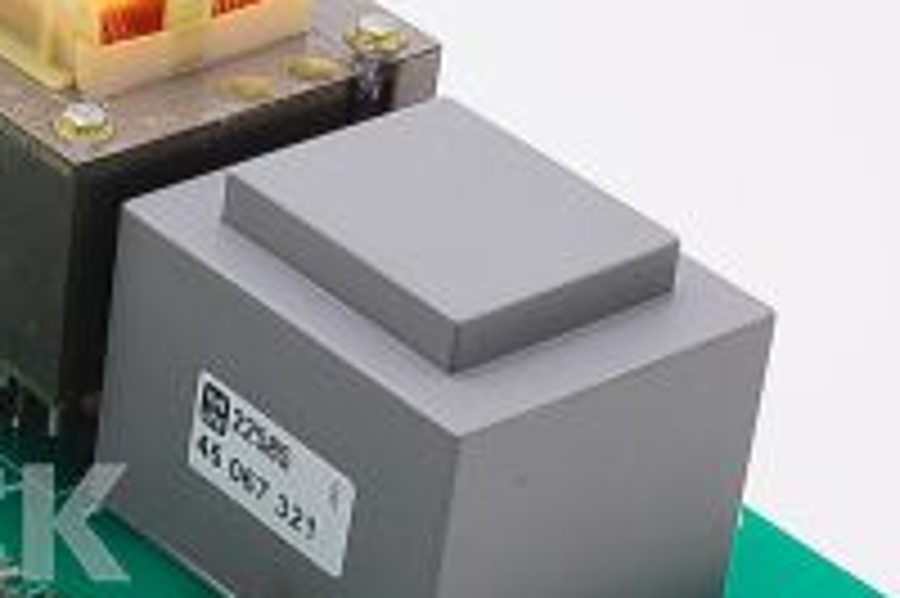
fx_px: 4371
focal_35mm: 175
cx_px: -310
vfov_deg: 7.8
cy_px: 576
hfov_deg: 11.4
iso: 320
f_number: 14
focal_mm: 50
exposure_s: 1/160
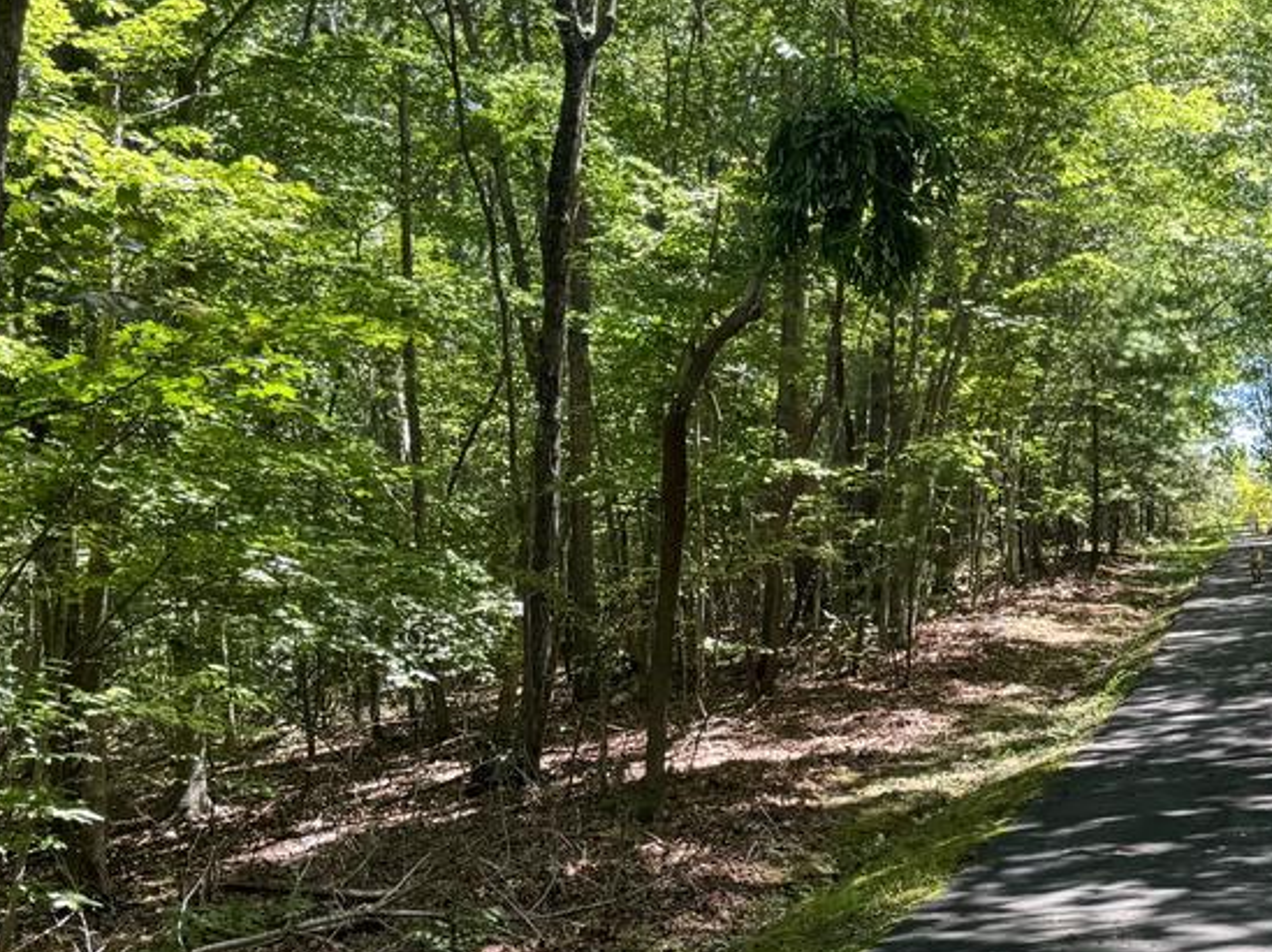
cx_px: 1117
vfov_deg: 23.1
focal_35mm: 63
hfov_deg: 29.6
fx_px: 2313
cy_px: 642
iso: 64
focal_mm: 6.76
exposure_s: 1/204
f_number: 1.78
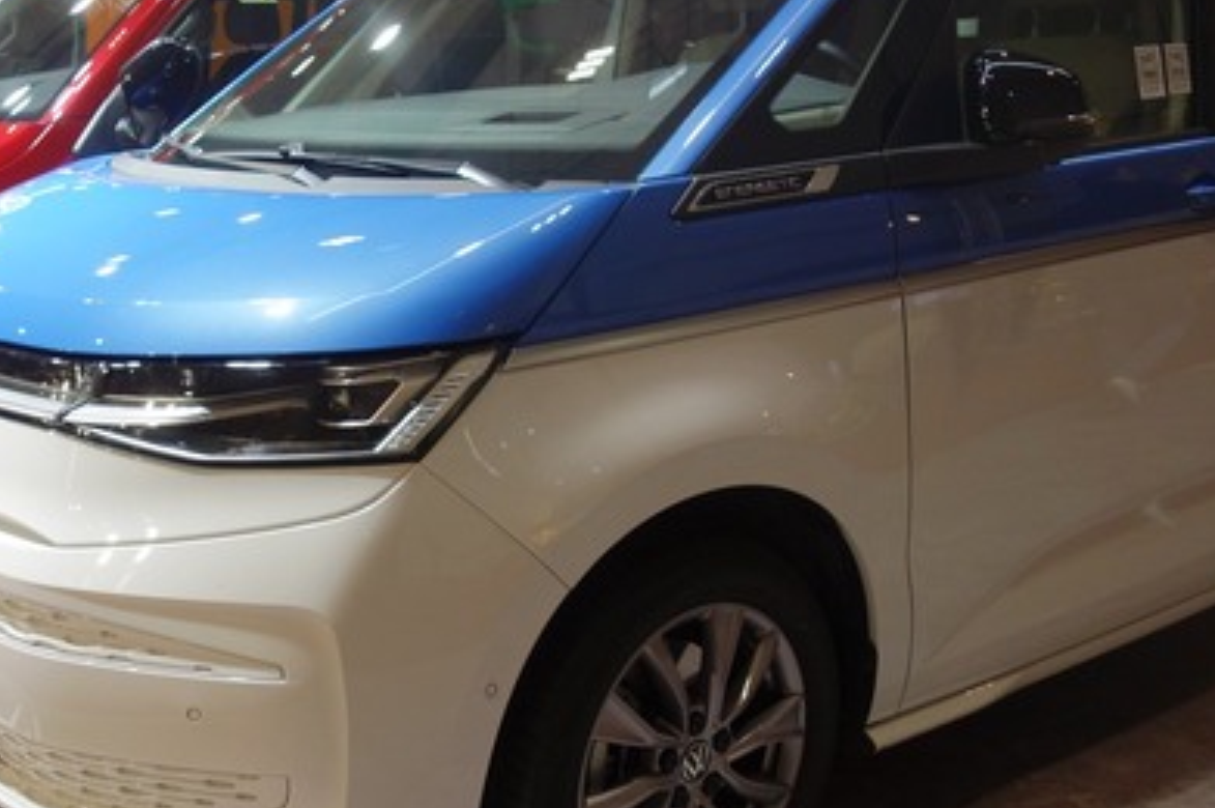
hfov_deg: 43.9
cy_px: 336
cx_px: 298
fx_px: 1450
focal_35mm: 43
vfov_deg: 31.1
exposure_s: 1/100
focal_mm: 10.4
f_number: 2.2
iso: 125
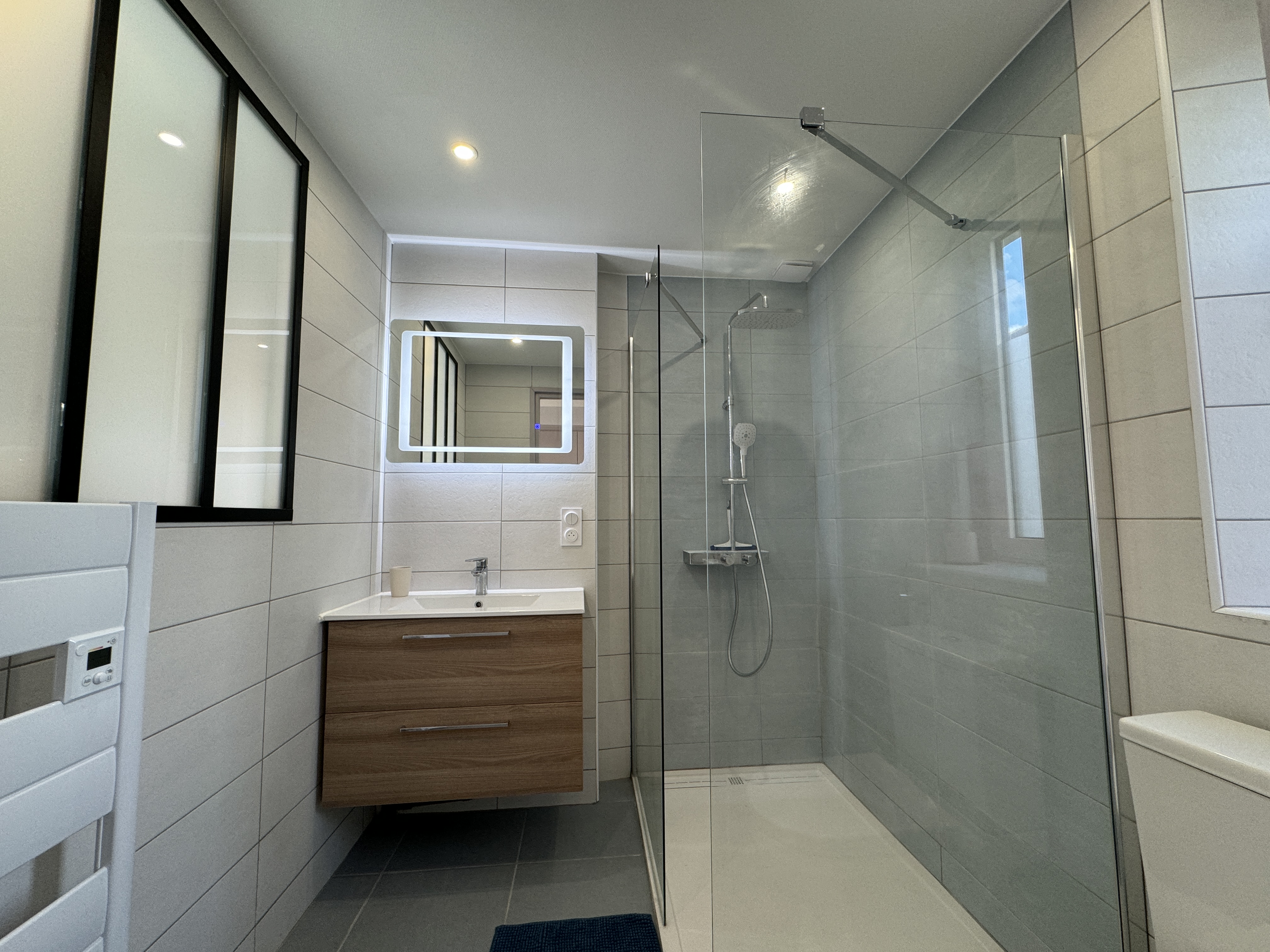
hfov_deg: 102.1
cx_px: 635
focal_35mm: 14
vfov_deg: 85.7
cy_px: 476
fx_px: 514
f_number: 2.2
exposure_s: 1/100
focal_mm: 2.22
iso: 100
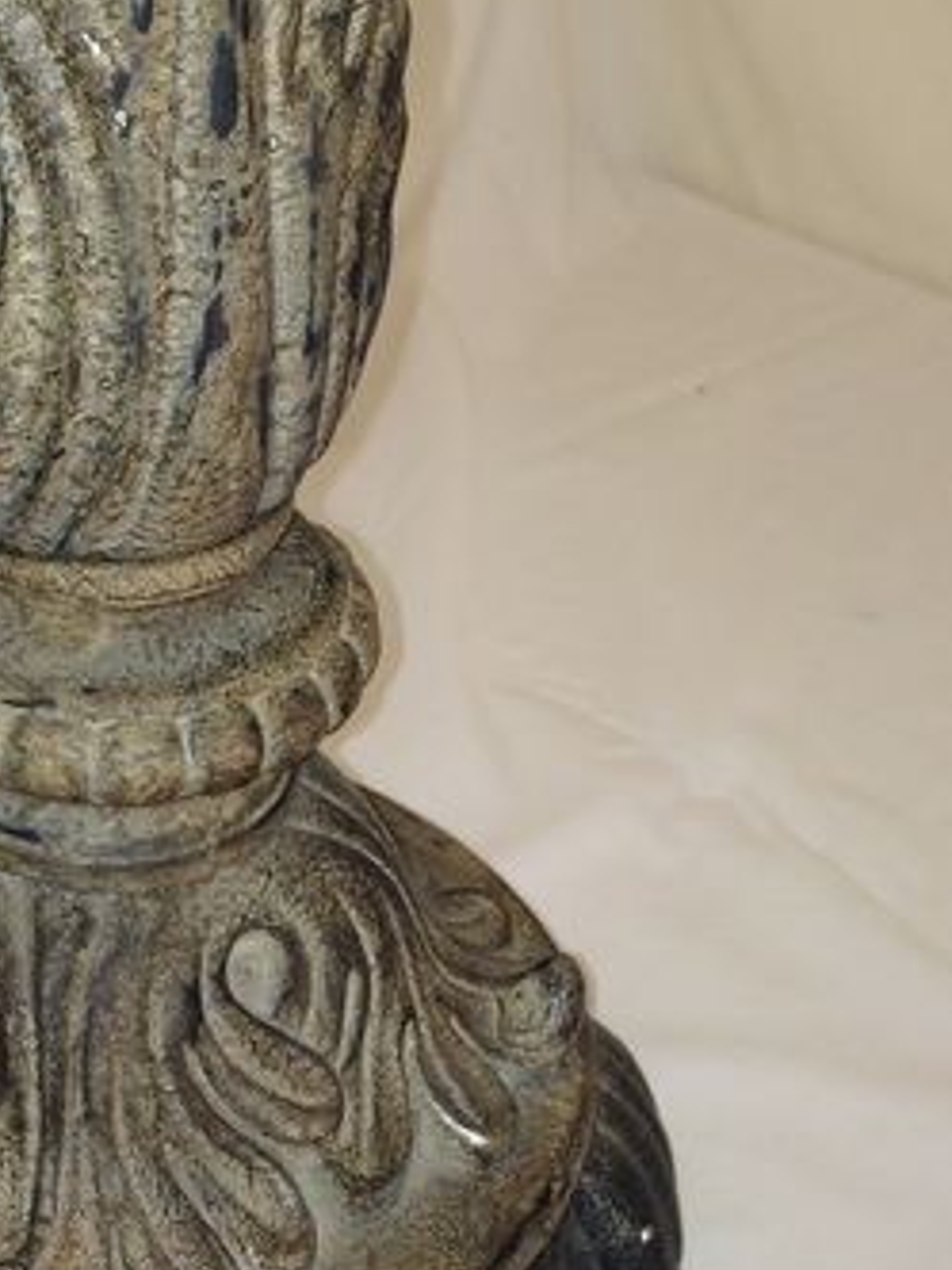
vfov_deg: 31.7
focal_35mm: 61
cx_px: 111
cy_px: 710
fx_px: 2237
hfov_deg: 23.4
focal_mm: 4.12
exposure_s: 1/68
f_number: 2.2
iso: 32
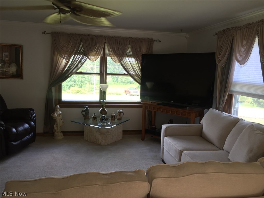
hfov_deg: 61.7
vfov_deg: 48.2
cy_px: 99
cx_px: 132
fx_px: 221
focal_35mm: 29
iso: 32
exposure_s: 1/40
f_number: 2.2
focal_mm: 4.15
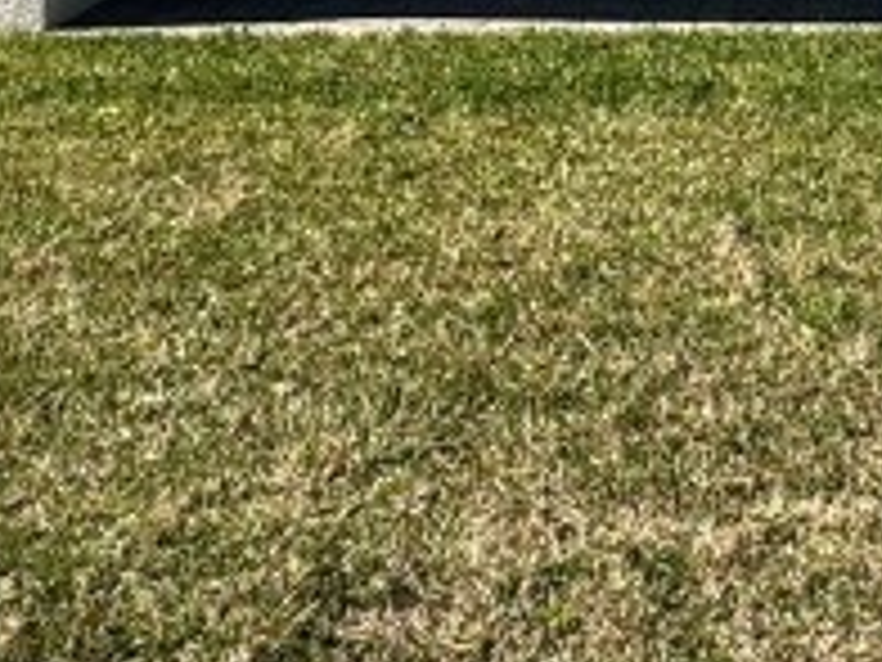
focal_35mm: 73
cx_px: 806
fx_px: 1860
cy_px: -513
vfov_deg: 16.9
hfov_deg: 25.8
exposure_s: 1/1034
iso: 50
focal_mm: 2.22
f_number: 2.2
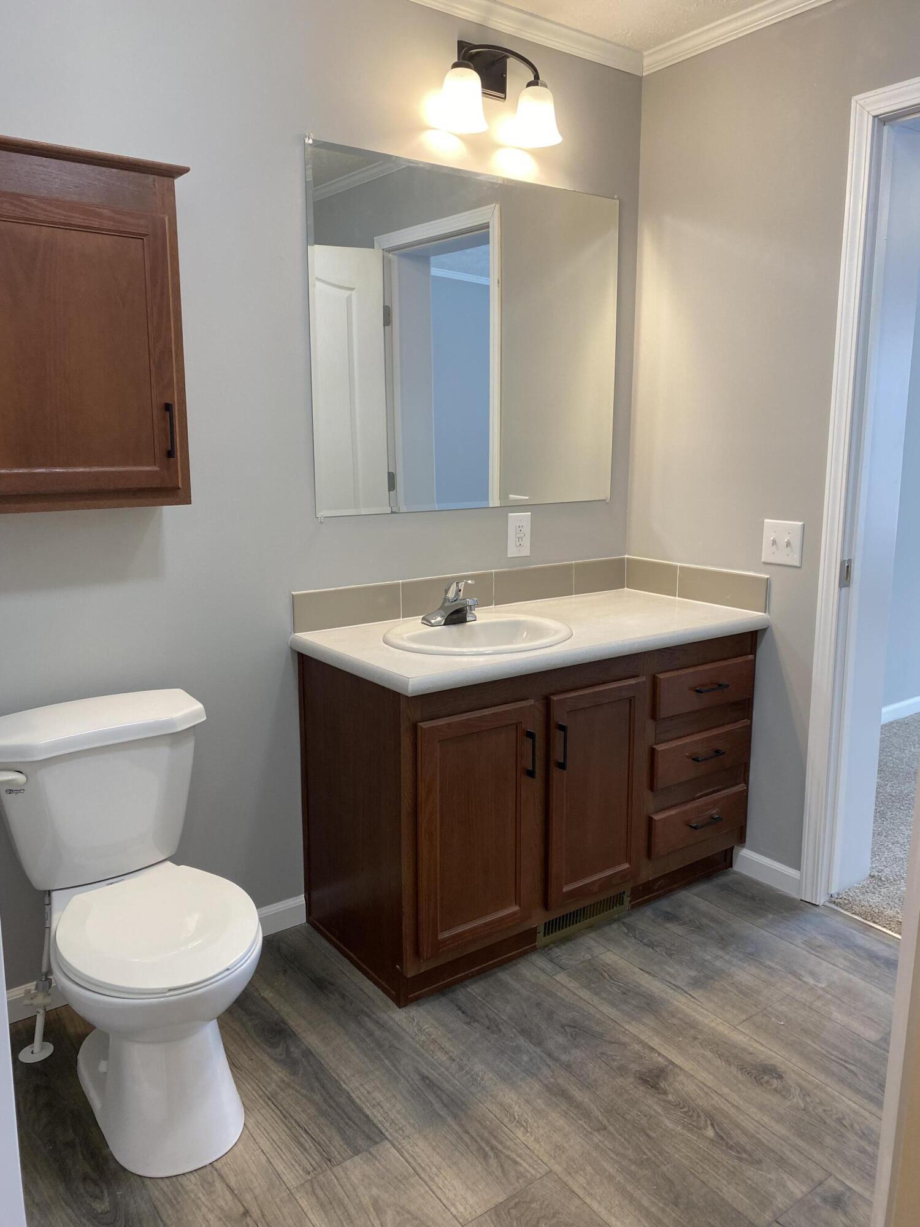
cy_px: 614
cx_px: 460
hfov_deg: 53.1
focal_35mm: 26
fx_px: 921
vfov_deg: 67.3
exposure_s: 1/60
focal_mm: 4.25
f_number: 1.8
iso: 80
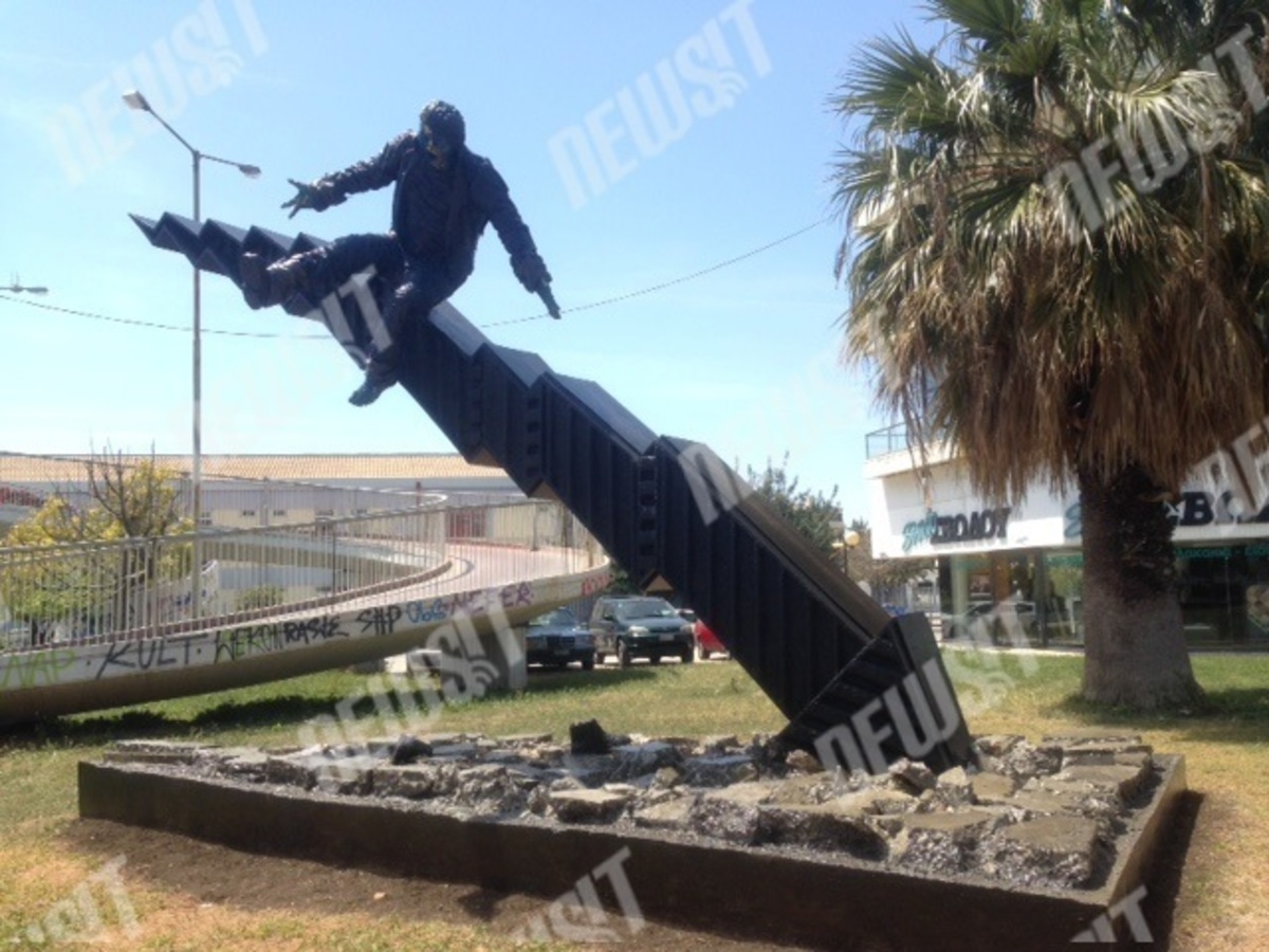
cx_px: 634
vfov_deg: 42.9
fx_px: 1210
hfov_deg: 55.4
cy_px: 476
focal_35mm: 33
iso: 50
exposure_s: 1/935
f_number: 2.4
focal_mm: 4.12
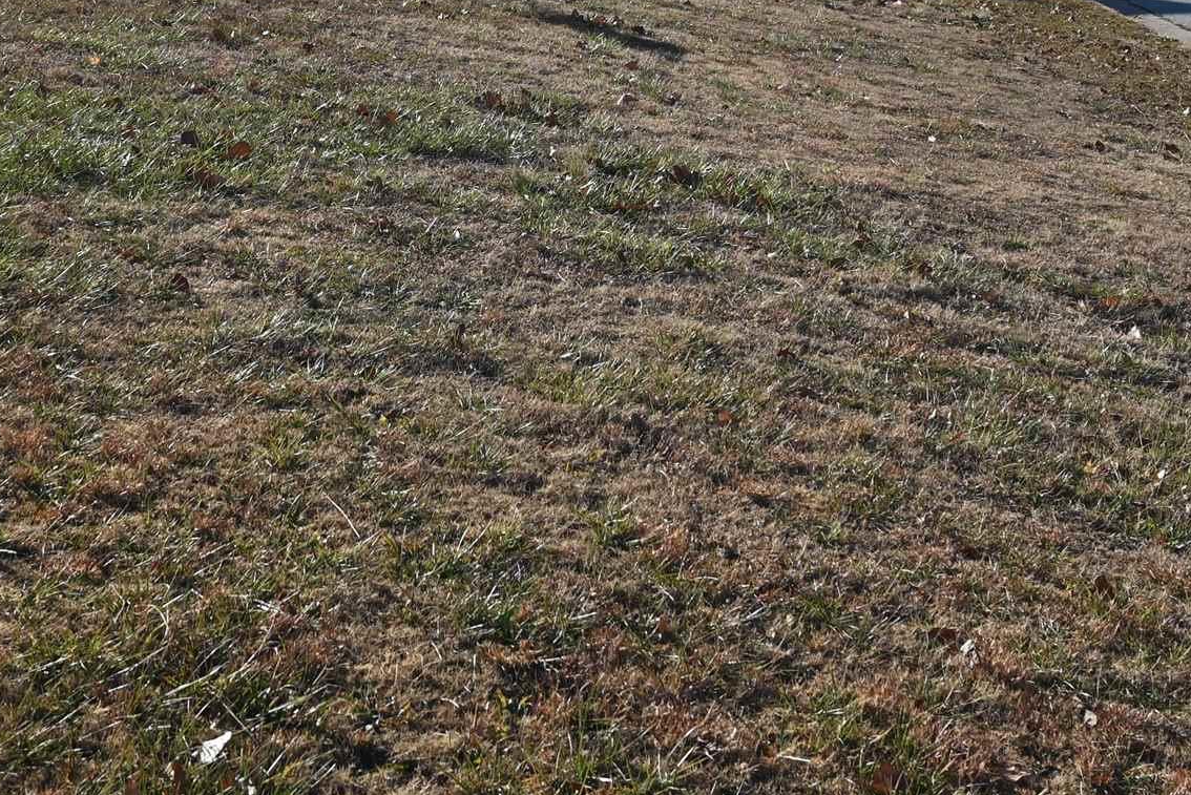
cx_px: 437
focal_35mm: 65
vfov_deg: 20.0
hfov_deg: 30.8
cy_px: -92
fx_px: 2151
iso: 100
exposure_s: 1/400
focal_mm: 24
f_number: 7.1
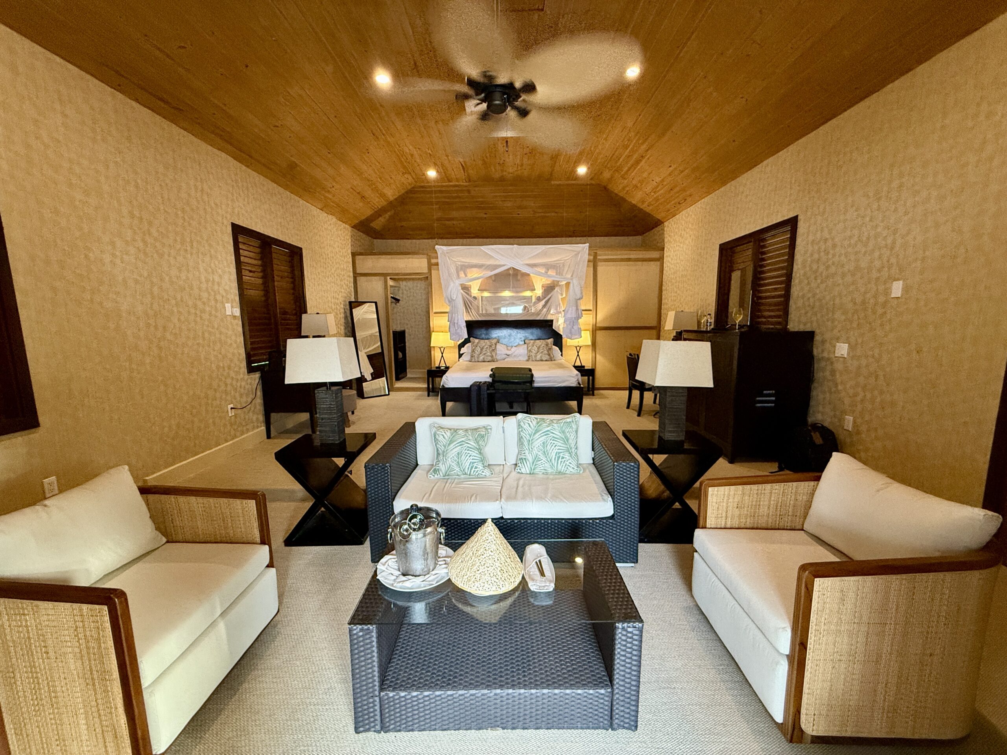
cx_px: 504
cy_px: 378
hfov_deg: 102.1
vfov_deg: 85.7
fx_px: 407
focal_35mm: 14
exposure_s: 1/60
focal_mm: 2.22
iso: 400
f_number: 2.2
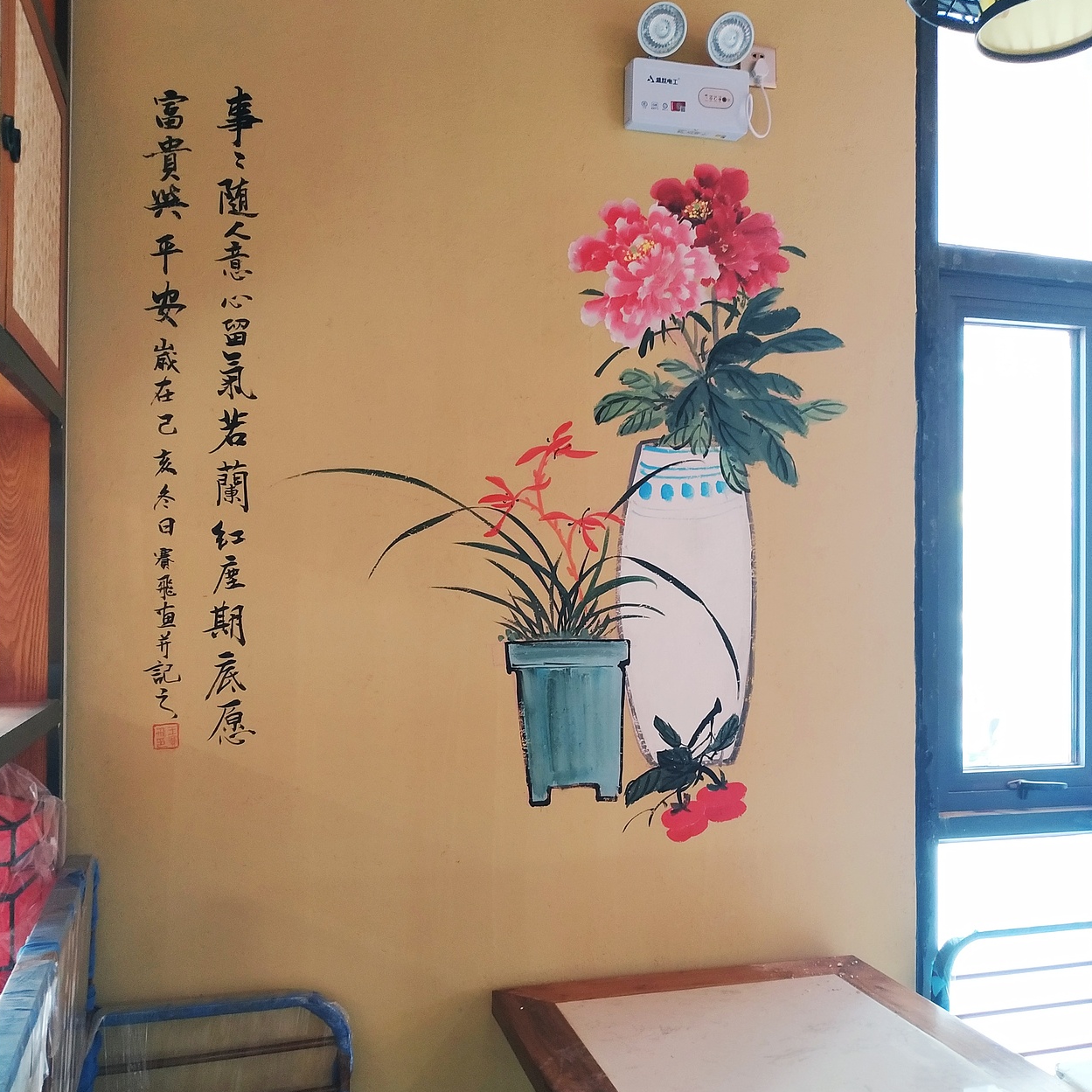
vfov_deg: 55.5
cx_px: 552
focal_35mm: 29
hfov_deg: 55.6
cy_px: 601
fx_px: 1035
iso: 400
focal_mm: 3.94
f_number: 1.9
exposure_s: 1/20
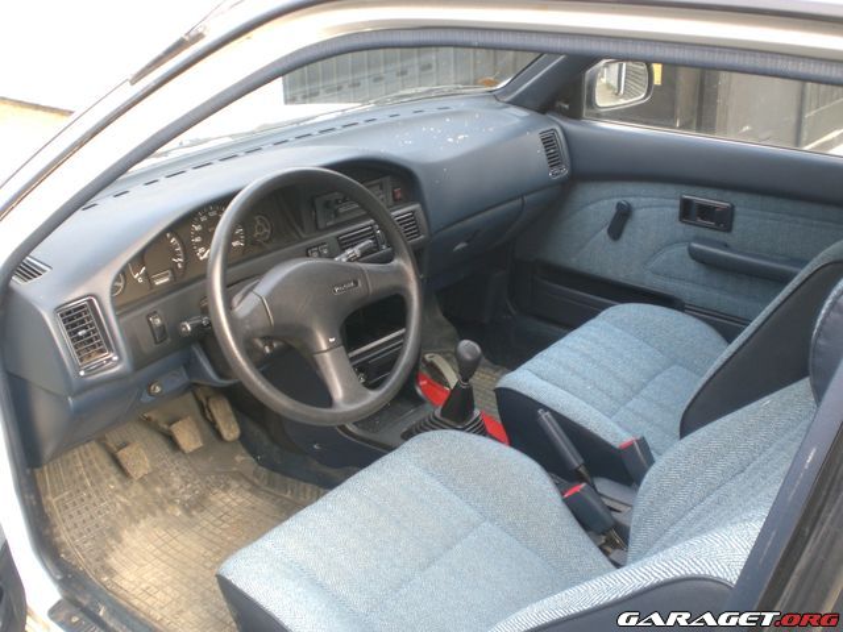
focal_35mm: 38
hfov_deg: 49.0
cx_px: 422
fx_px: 925
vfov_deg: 37.7
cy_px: 316
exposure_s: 1/60
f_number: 3.1
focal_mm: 6.3
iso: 100
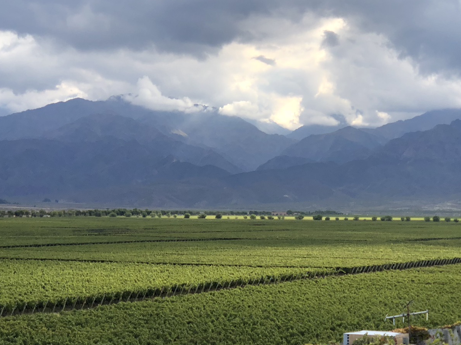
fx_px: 1185
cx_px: 298
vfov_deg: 16.6
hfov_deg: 22.0
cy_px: 181
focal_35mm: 89
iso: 16
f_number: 2.4
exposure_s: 1/873
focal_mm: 6
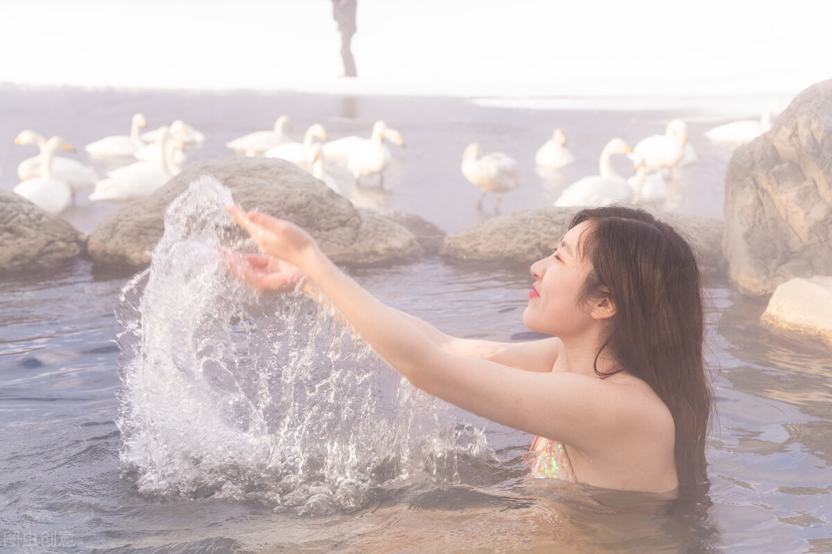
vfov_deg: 19.5
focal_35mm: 70
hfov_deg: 28.8
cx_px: 416
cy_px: 277
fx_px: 1618
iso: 320
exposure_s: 1/320
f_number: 7.1
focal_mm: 70
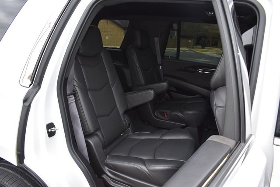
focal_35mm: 27
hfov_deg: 67.4
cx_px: 140
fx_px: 210
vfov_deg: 48.0
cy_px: 94
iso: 500
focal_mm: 18
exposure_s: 1/200
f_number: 5
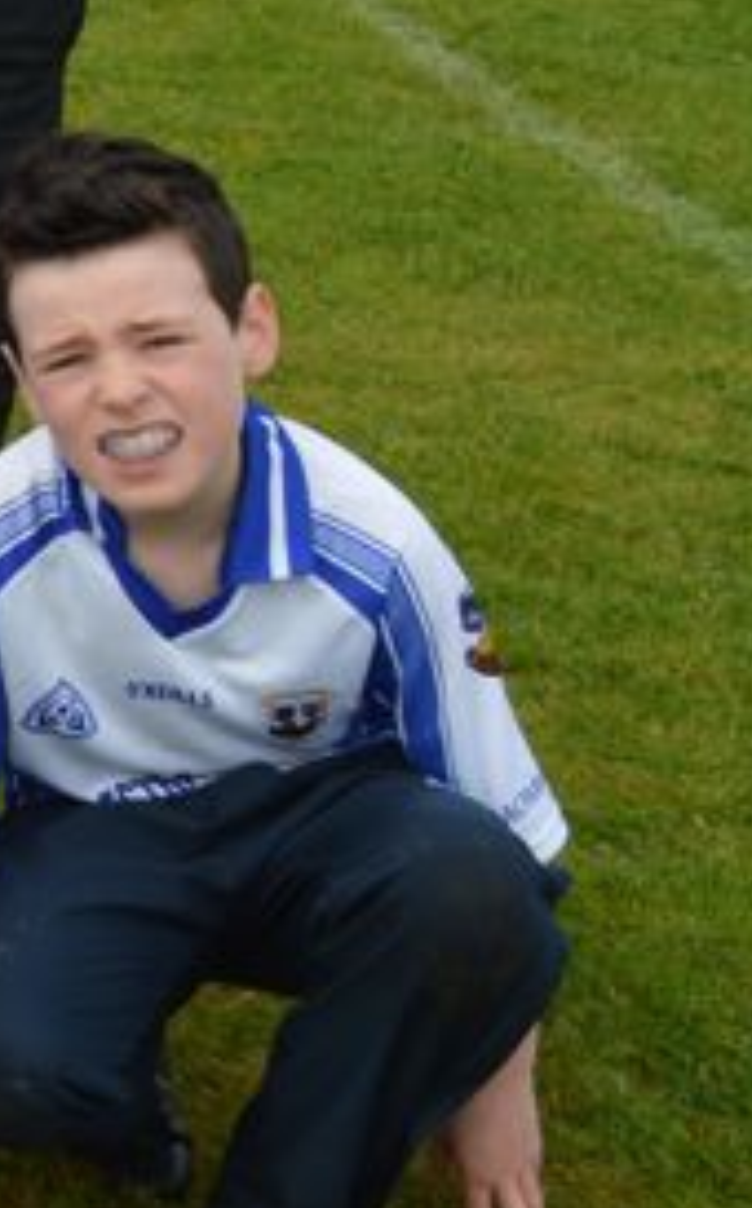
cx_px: -1420
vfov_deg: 18.3
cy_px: 86
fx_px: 3682
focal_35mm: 112
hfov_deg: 9.4
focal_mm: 20
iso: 100
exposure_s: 1/200
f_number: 7.1
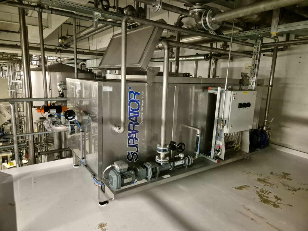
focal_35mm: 23
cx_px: 154
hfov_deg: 73.9
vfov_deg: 58.9
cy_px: 116
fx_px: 205
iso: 2500
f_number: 1.8
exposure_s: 1/100
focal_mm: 5.4
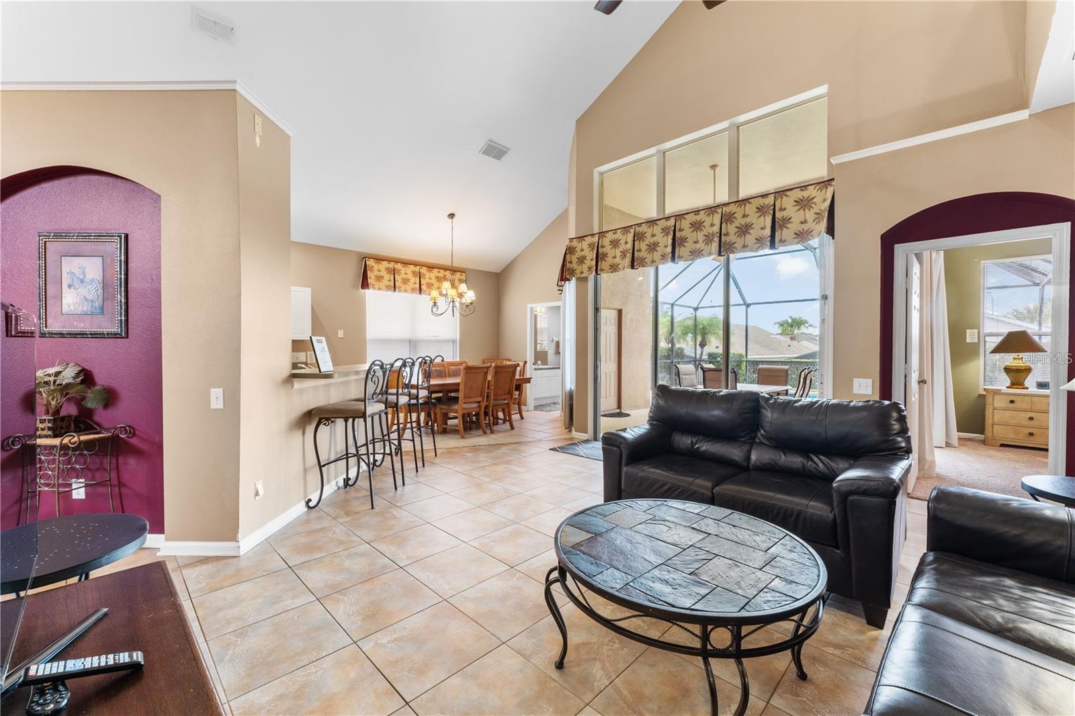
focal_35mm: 15
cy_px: 358
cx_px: 538
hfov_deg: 101.5
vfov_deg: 78.4
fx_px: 439
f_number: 13
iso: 500
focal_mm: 14.7
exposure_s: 1/1.25
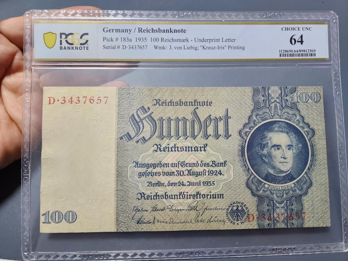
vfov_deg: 58.9
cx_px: 174
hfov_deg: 73.9
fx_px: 231
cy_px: 130
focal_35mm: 23
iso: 640
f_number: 1.8
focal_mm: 5.4
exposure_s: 1/50.3
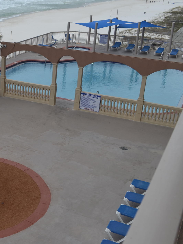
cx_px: -26
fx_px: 388
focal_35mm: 55
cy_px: 132
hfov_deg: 24.5
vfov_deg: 34.9
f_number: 6.3
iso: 100
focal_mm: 18
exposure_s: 1/160
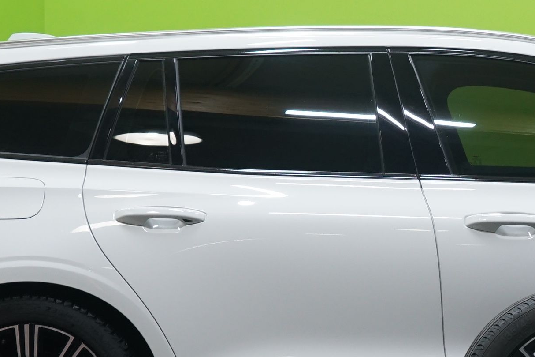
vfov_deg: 11.4
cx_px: 498
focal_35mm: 120
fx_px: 1783
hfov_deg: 16.8
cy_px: 191
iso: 800
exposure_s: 1/20
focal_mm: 37
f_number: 5.6
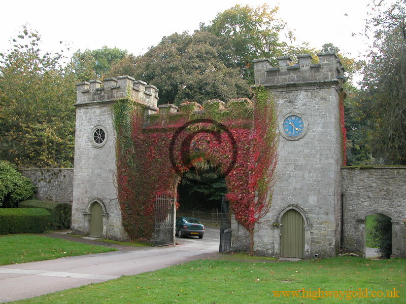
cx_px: 203
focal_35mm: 35
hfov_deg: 52.6
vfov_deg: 40.7
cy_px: 152
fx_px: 411
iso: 100
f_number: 3.5
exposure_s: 1/82
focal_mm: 8.9
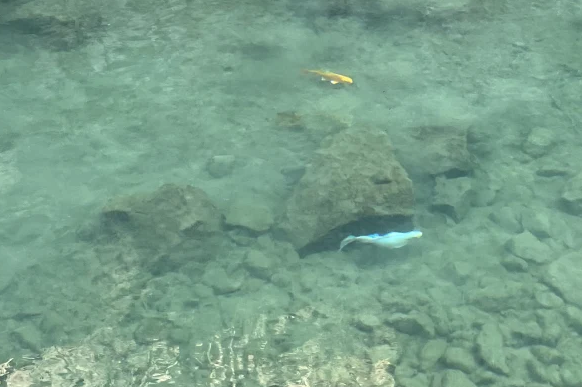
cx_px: 392
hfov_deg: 29.9
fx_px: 1083
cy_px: 134
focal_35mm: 67
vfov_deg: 20.2
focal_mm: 5.1
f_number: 1.6
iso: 125
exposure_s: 1/107
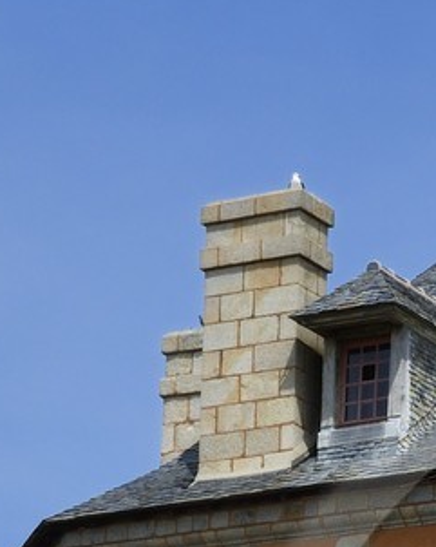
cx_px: 765
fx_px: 3861
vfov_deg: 7.9
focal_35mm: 239
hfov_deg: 6.3
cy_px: 846
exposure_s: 1/250
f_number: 14
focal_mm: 48
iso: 200
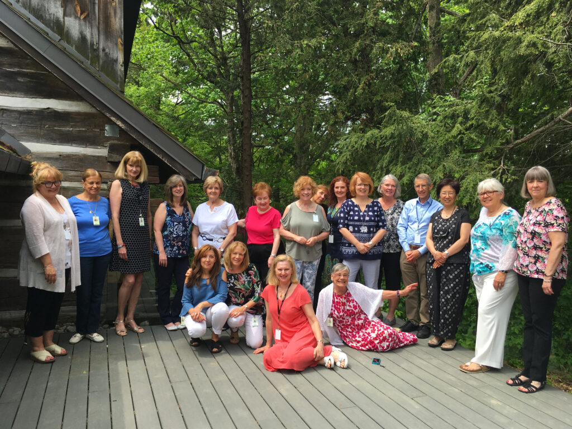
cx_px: 286
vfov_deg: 48.2
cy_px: 214
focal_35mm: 29
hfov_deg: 61.7
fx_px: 479
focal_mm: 4.15
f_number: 2.2
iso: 25
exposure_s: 1/432
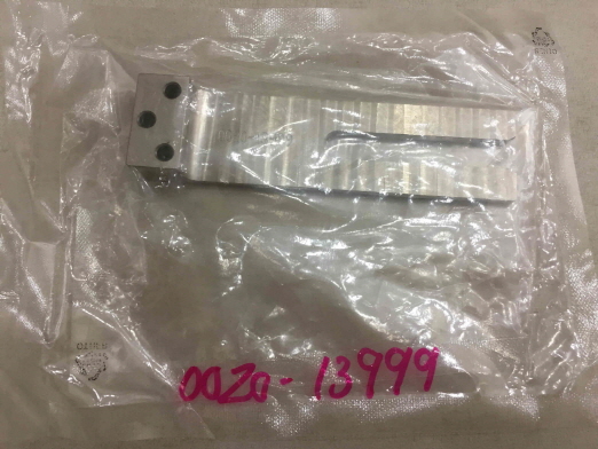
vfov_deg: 48.3
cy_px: 224
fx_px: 501
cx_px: 299
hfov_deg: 61.6
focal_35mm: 29
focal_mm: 4.15
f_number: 2.2
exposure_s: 1/30
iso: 64
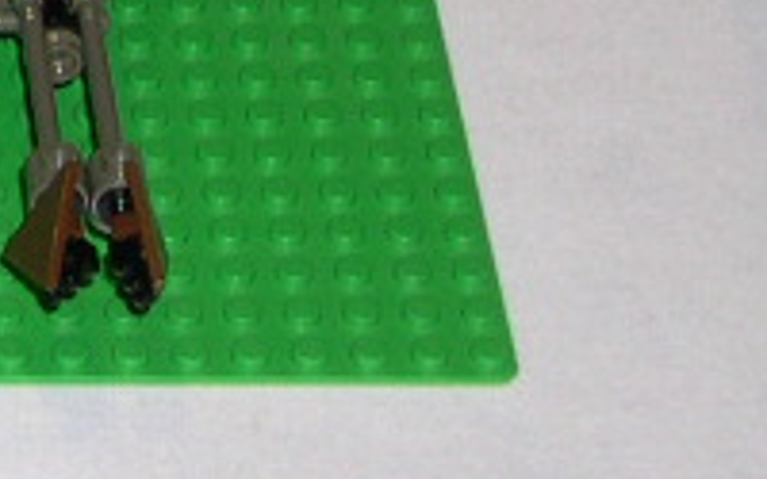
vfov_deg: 4.2
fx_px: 6459
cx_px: -1032
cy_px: -395
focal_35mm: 309
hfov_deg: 6.5
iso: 100
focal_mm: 12.2
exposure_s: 1/60
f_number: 3.4
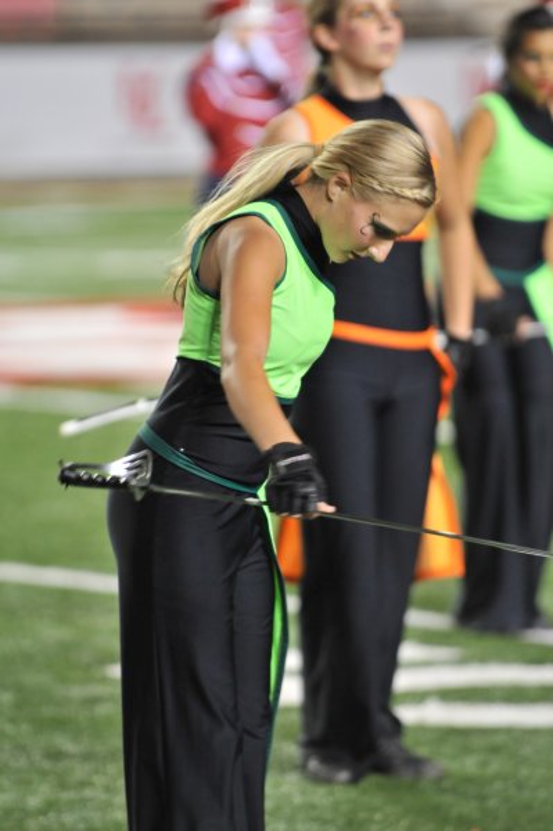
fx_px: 6924
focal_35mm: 300
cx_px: 276
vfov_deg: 6.9
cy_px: 416
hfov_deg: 4.6
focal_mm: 200
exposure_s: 1/160
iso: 800
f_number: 2.8
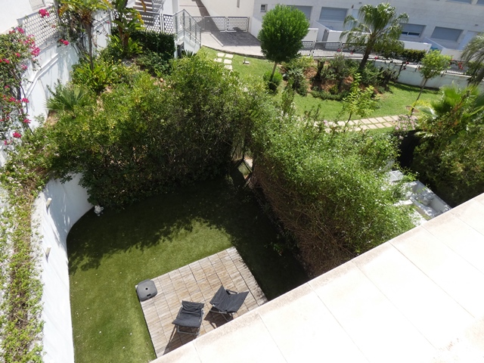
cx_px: 242
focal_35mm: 20
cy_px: 182
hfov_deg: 81.7
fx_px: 280
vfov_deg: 66.0
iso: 80
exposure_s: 1/1000
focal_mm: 3.6
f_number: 3.5
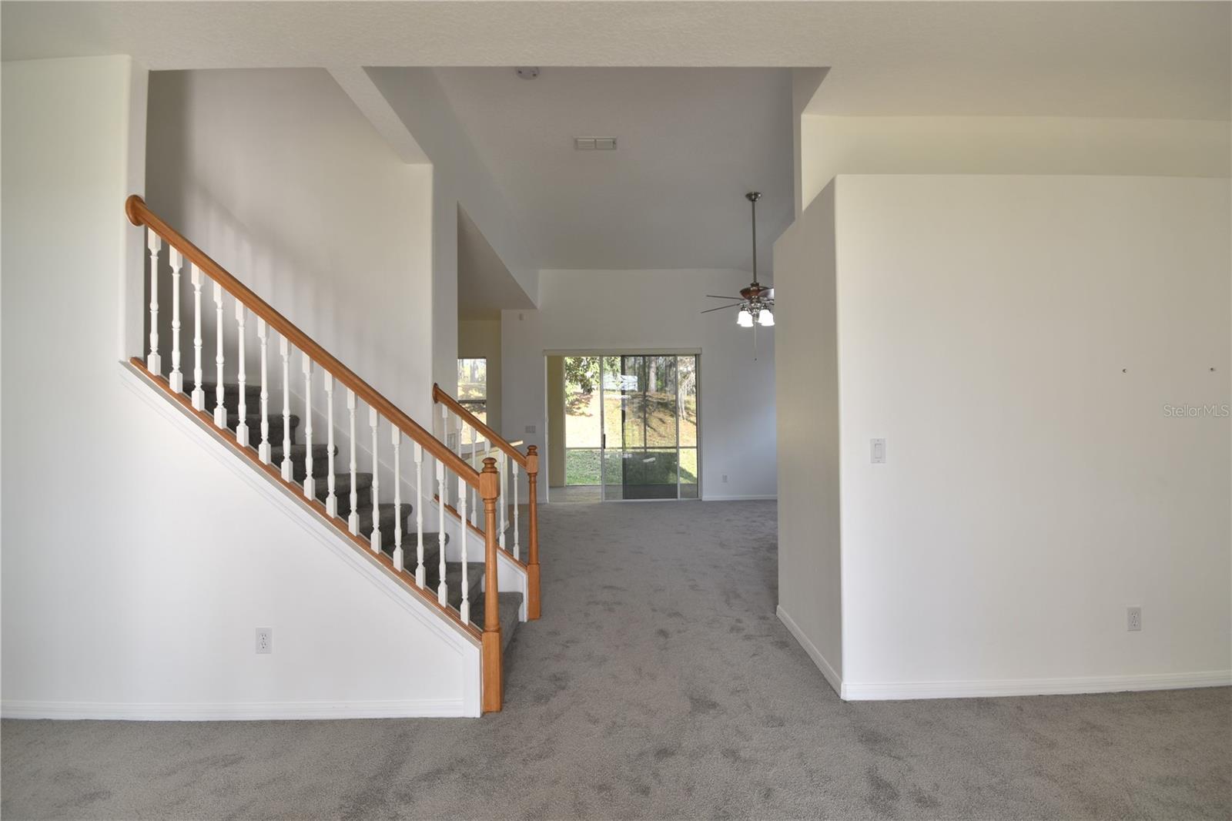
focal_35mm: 15
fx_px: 513
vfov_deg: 77.3
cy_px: 410
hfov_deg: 100.4
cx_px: 616
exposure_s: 1/20
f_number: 10
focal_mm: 10
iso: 100
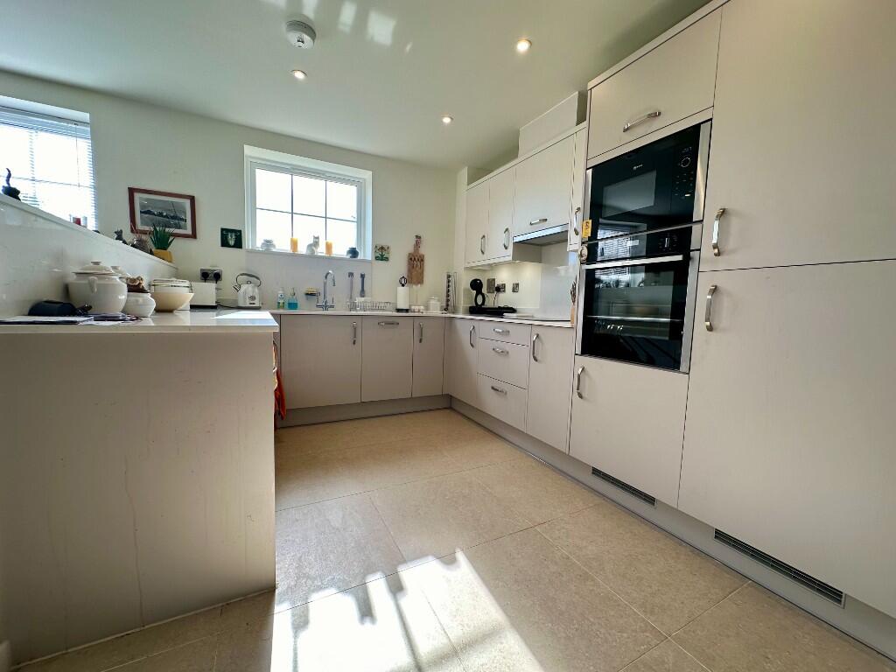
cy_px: 336
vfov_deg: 85.7
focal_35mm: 14
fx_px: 362
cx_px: 448
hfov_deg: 102.1
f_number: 2.2
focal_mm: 2.22
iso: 40
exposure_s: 1/108
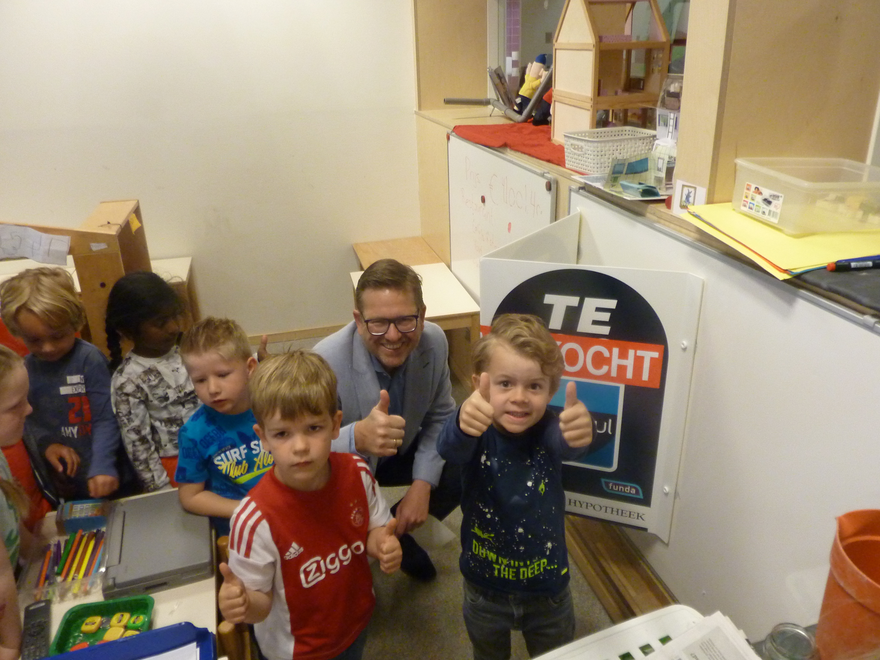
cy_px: 330
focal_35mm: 25
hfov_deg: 69.4
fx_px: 636
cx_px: 440
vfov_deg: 54.9
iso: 400
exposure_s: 1/25
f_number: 3.3
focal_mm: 4.1
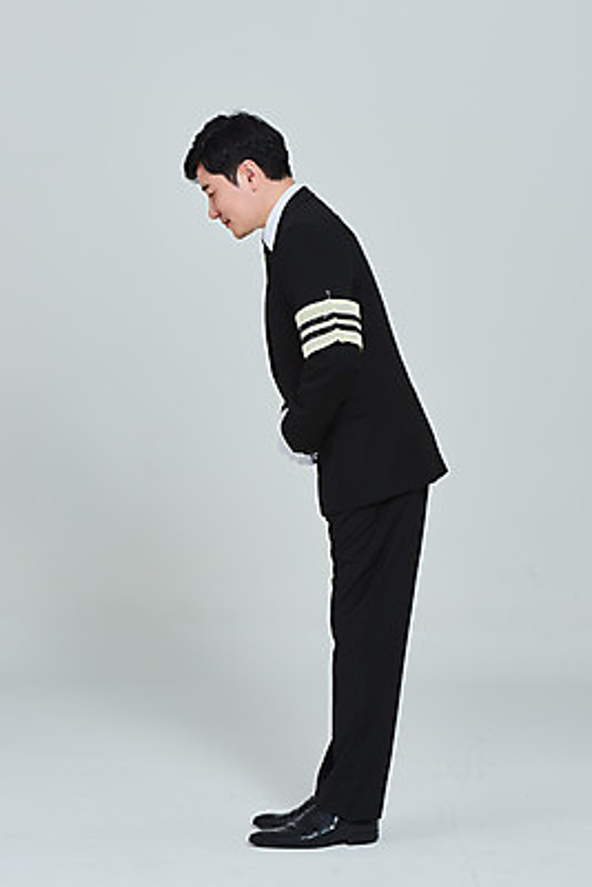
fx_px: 1848
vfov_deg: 27.0
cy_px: 444
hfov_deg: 18.2
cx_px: 296
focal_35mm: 75
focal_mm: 75
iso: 100
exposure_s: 1/125
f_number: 13
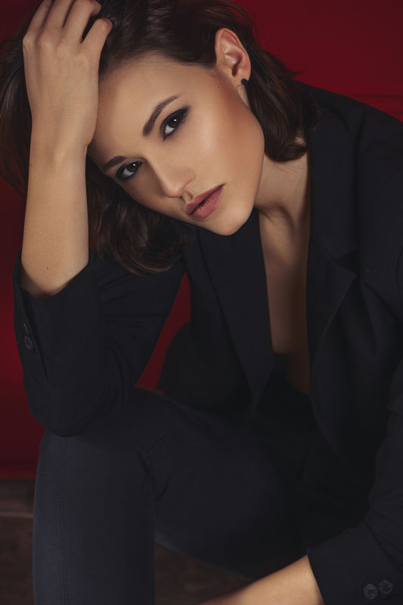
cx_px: 202
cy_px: 302
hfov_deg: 13.0
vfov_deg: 19.5
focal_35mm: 105
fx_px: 1764
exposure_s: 1/200
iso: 100
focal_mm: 105
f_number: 5.6
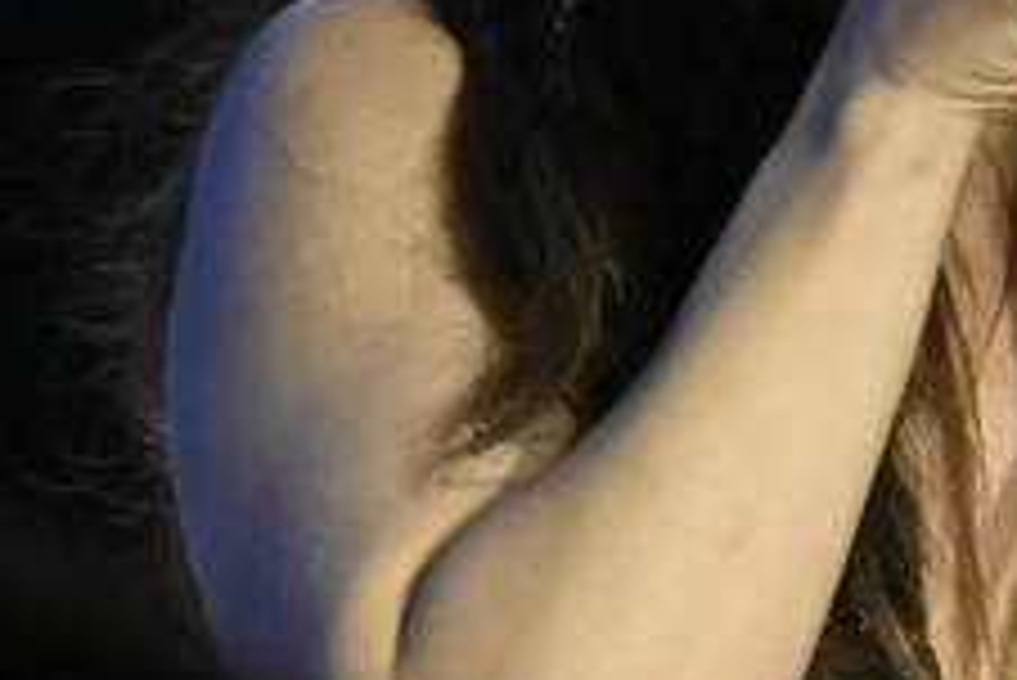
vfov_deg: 1.2
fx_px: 32959
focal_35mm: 1166
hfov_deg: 1.8
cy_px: 838
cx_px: 1224
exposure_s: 1/250
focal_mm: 110
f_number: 5.6
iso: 6400
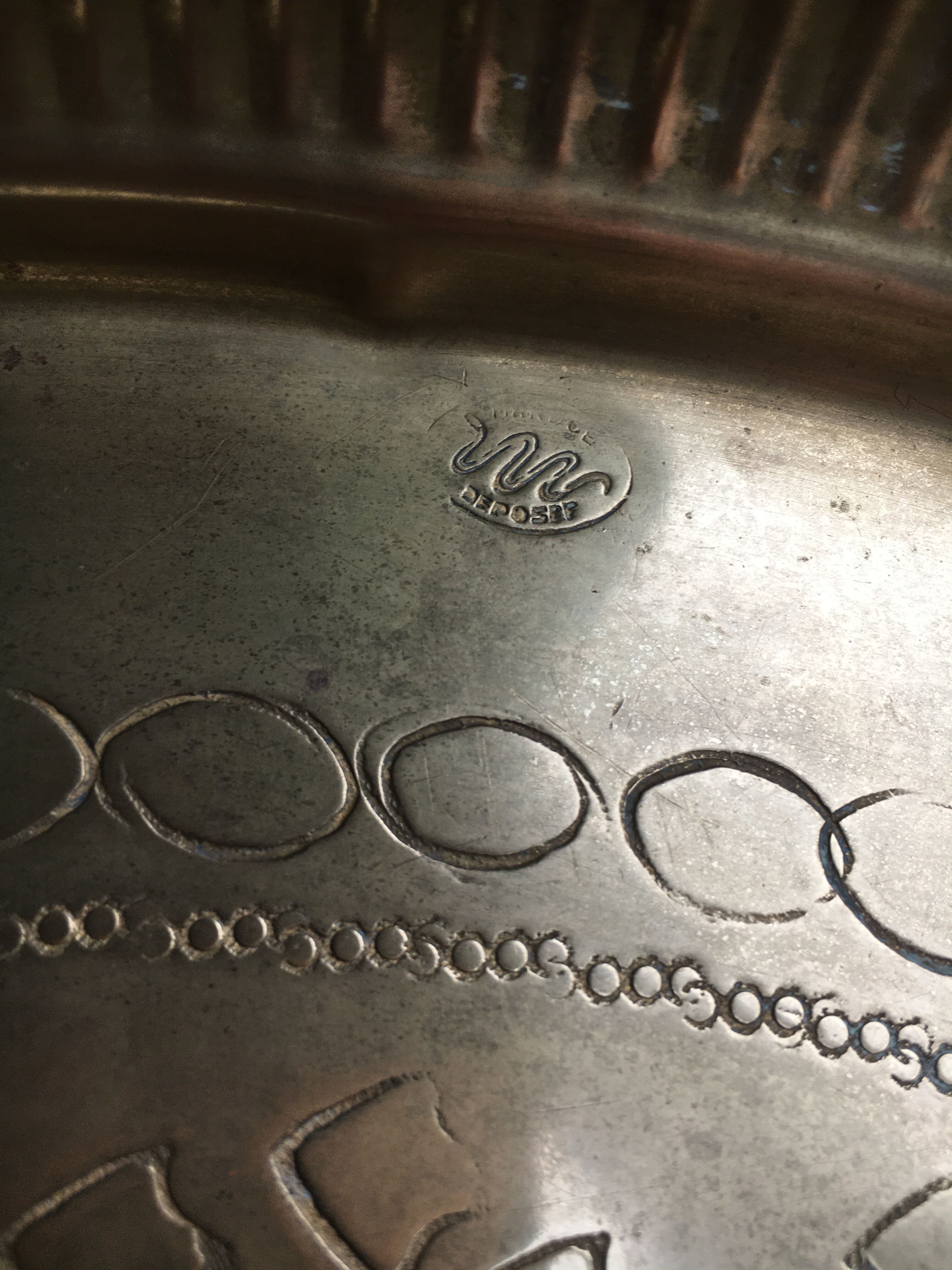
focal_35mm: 29
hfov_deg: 48.2
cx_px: 476
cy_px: 635
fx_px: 1063
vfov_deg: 61.7
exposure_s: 1/100
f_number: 2.2
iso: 25
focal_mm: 4.15
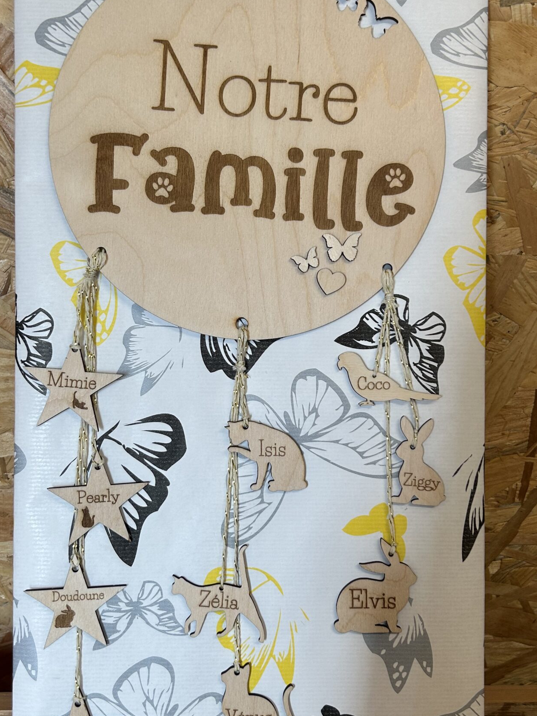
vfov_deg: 46.8
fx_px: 827
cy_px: 361
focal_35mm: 40
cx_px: 257
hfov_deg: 36.0
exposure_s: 1/100
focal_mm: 5.7
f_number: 1.5
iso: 50
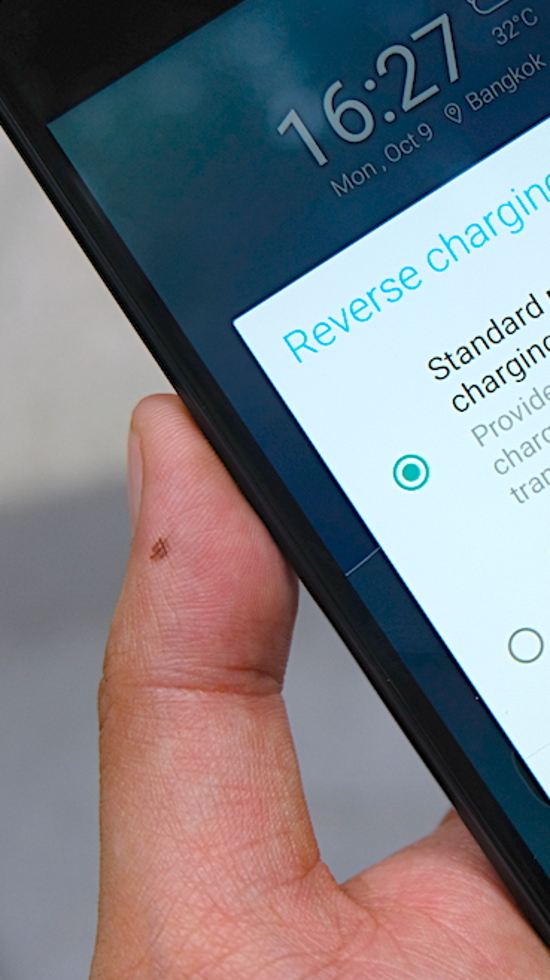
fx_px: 1739
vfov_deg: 31.4
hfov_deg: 17.4
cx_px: 589
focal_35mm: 67
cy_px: 494
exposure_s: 1/105
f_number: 4.5
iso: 400
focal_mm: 28.2
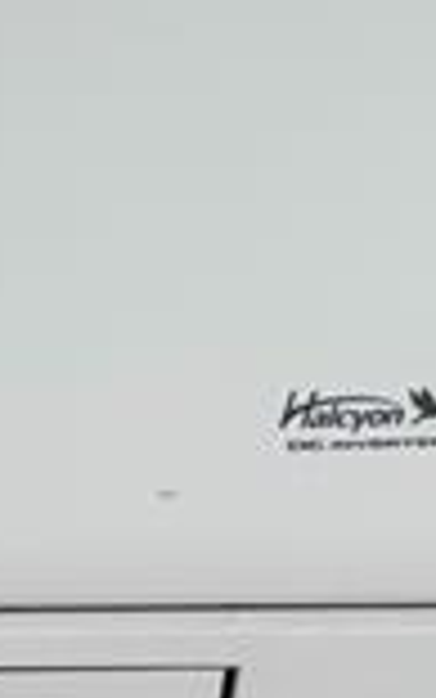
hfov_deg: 6.2
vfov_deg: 12.0
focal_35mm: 168
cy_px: 993
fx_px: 3191
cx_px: -1398
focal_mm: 6.76
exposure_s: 1/120
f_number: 1.78
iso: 125
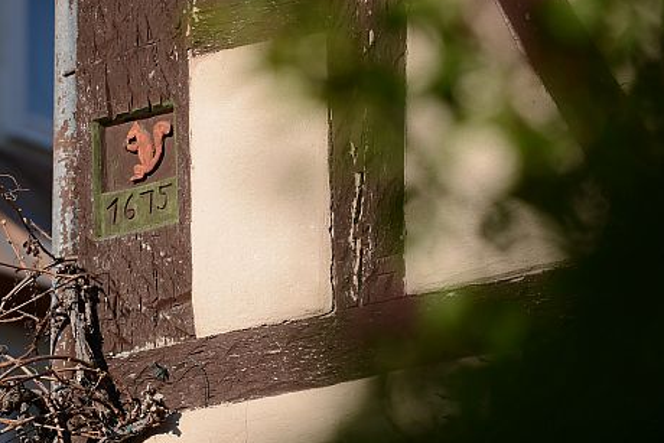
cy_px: 215
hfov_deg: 7.7
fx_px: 4926
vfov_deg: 5.2
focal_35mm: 267
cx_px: 195
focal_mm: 175
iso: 100
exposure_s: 1/1600
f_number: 2.8
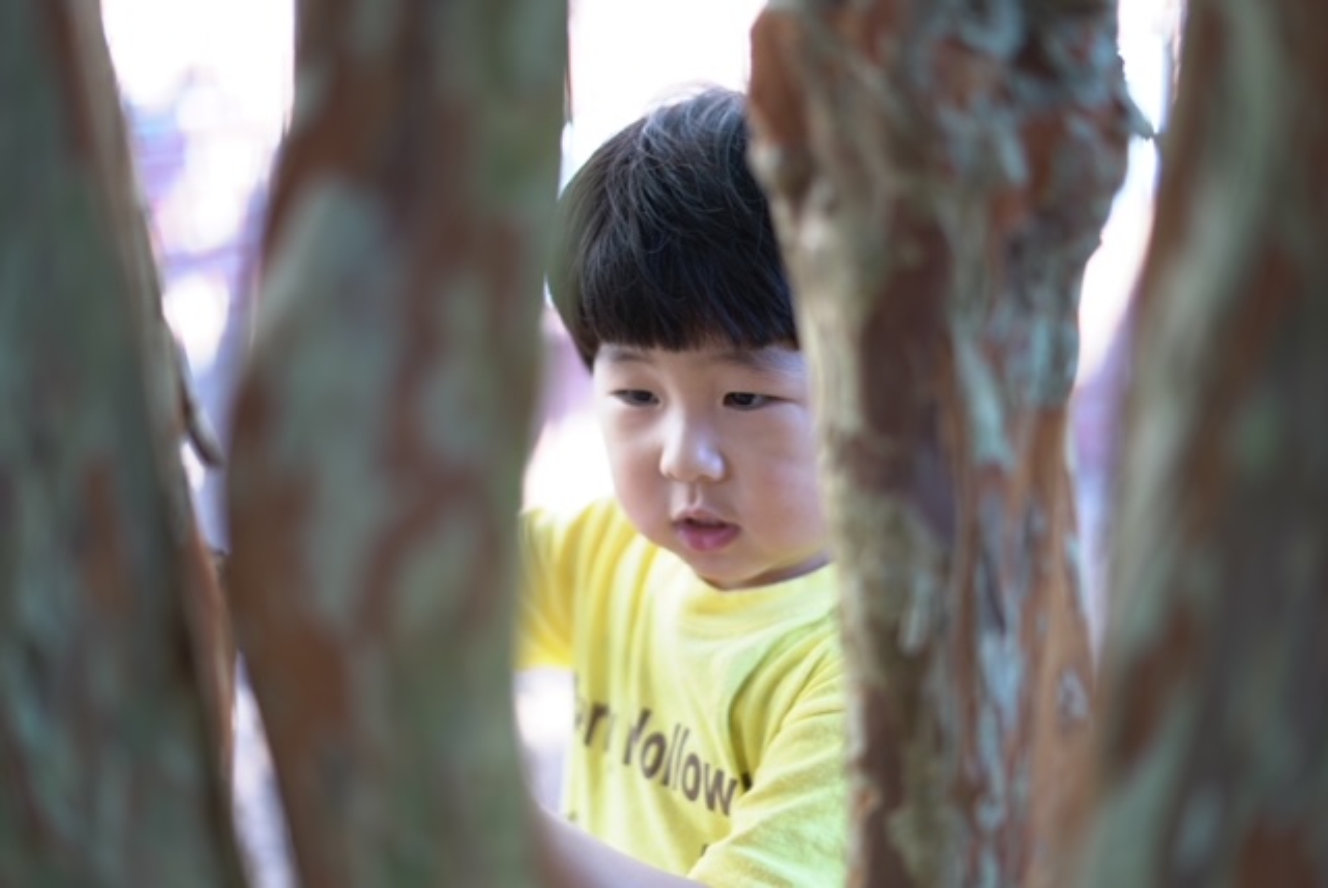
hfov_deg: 39.6
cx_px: 664
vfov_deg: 27.0
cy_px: 444
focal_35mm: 50
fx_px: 1846
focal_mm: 50
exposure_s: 1/100
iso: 100
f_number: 1.8
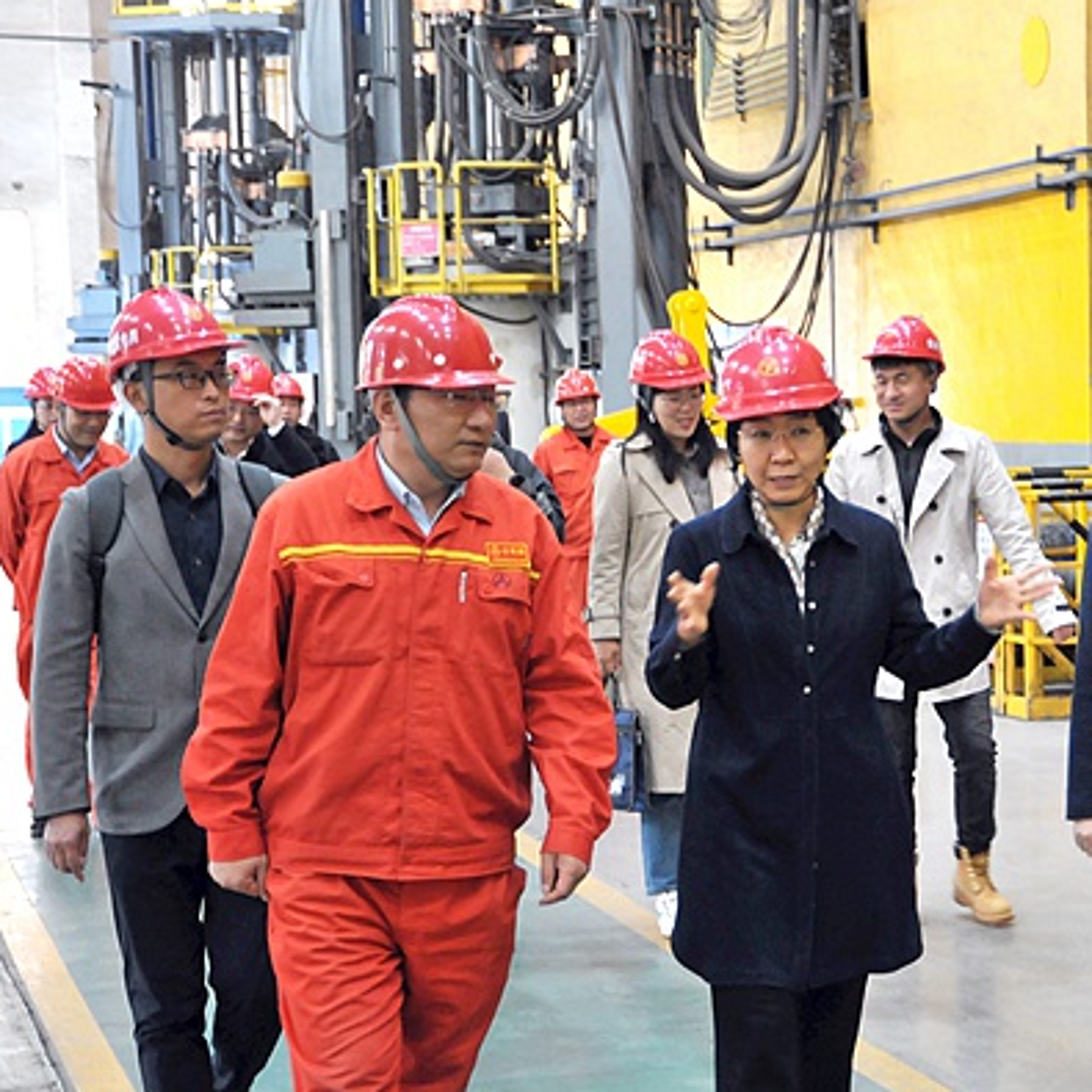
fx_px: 2534
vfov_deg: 24.3
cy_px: 549
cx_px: 793
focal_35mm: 71
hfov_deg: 24.1
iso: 2800
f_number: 5
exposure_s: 1/50
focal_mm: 55
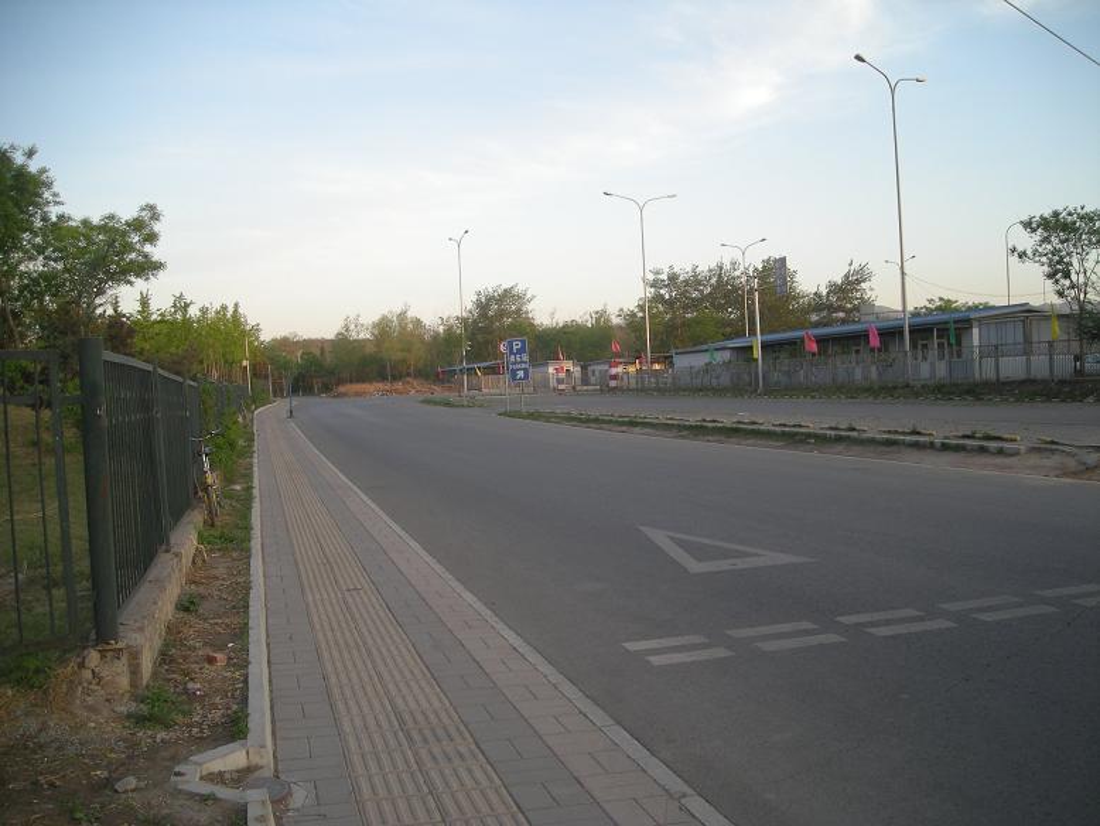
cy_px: 413
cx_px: 550
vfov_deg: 40.7
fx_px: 1113
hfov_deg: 52.6
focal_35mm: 35
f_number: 2.8
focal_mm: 5.7
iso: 50
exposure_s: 1/84
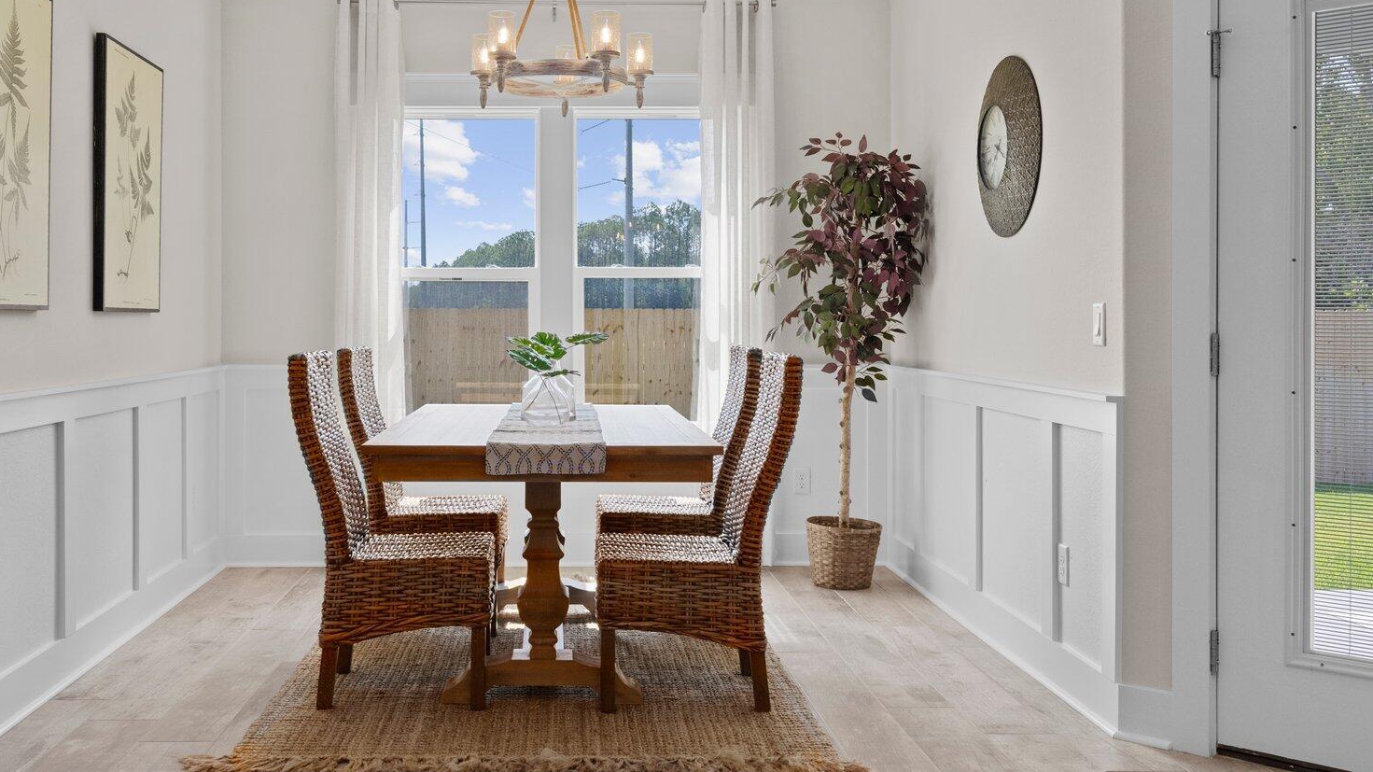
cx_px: 556
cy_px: 333
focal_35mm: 35
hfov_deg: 56.2
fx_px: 1274
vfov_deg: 33.7
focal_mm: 24
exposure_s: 1/60
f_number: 9
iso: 500
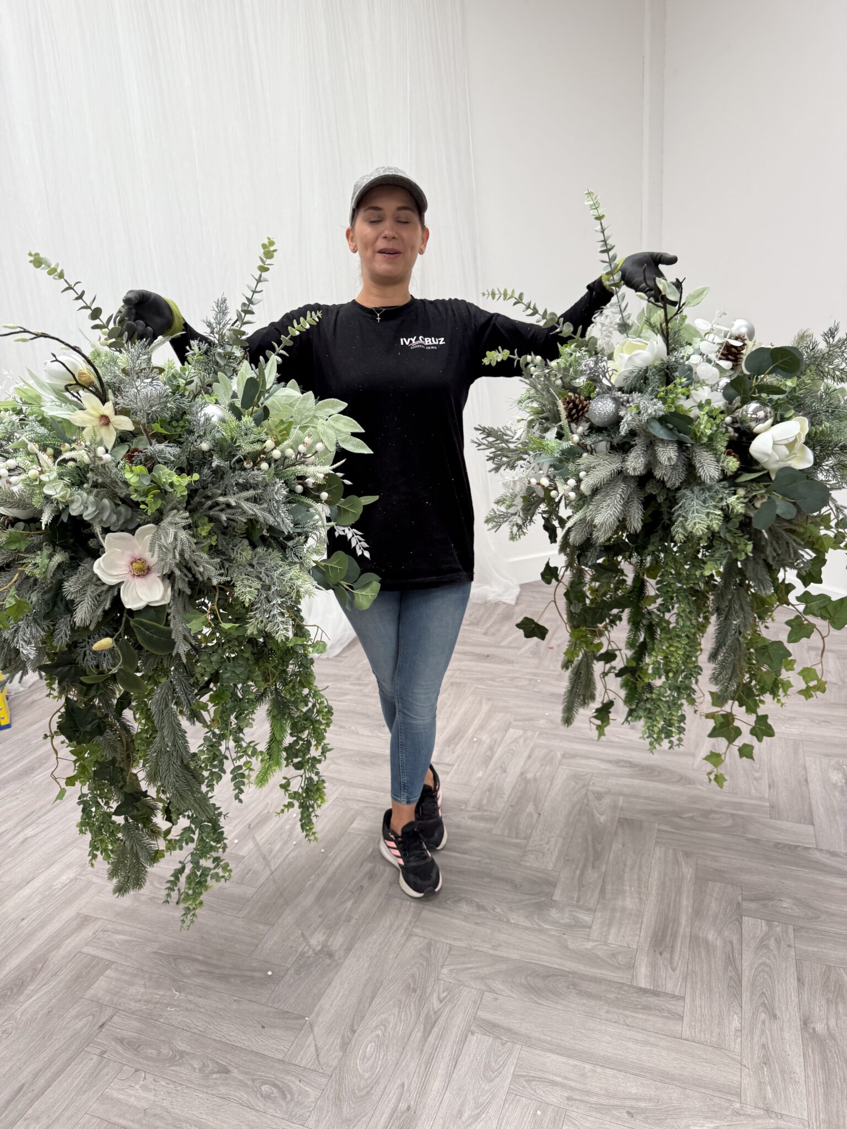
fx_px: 783
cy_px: 564
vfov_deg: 71.6
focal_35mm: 24
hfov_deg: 56.8
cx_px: 424
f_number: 1.78
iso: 50
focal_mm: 6.76
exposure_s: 1/139
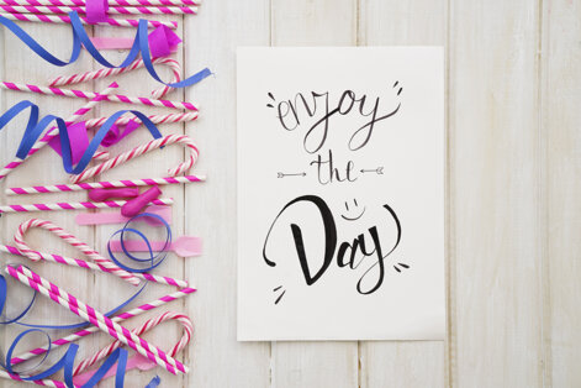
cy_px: 194
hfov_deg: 35.6
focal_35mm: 56
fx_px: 904
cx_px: 290
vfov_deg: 24.2
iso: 500
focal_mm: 56
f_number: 8
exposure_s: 1/30
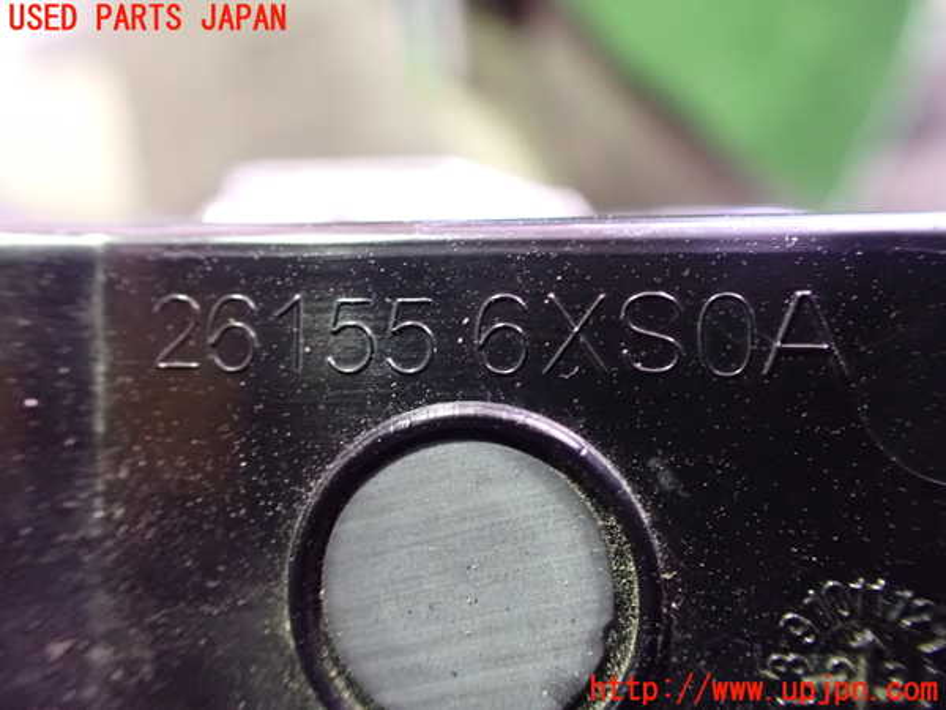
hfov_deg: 60.0
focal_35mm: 30
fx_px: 820
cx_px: 473
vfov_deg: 46.8
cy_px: 355
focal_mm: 5.4
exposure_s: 1/20
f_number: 2.3
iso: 1600
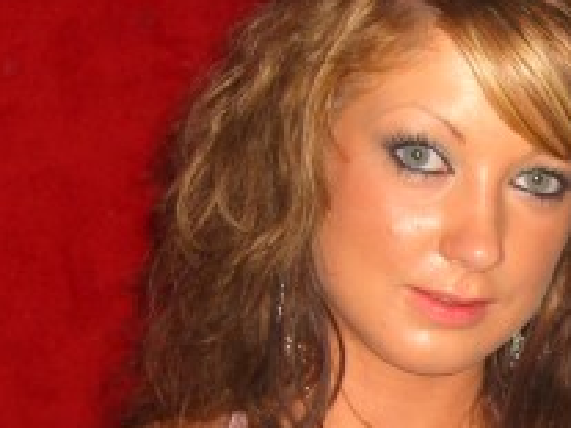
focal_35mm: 110
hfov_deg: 17.3
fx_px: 1813
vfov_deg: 13.4
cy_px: 342
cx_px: 640
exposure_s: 1/60
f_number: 2.8
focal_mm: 7.9
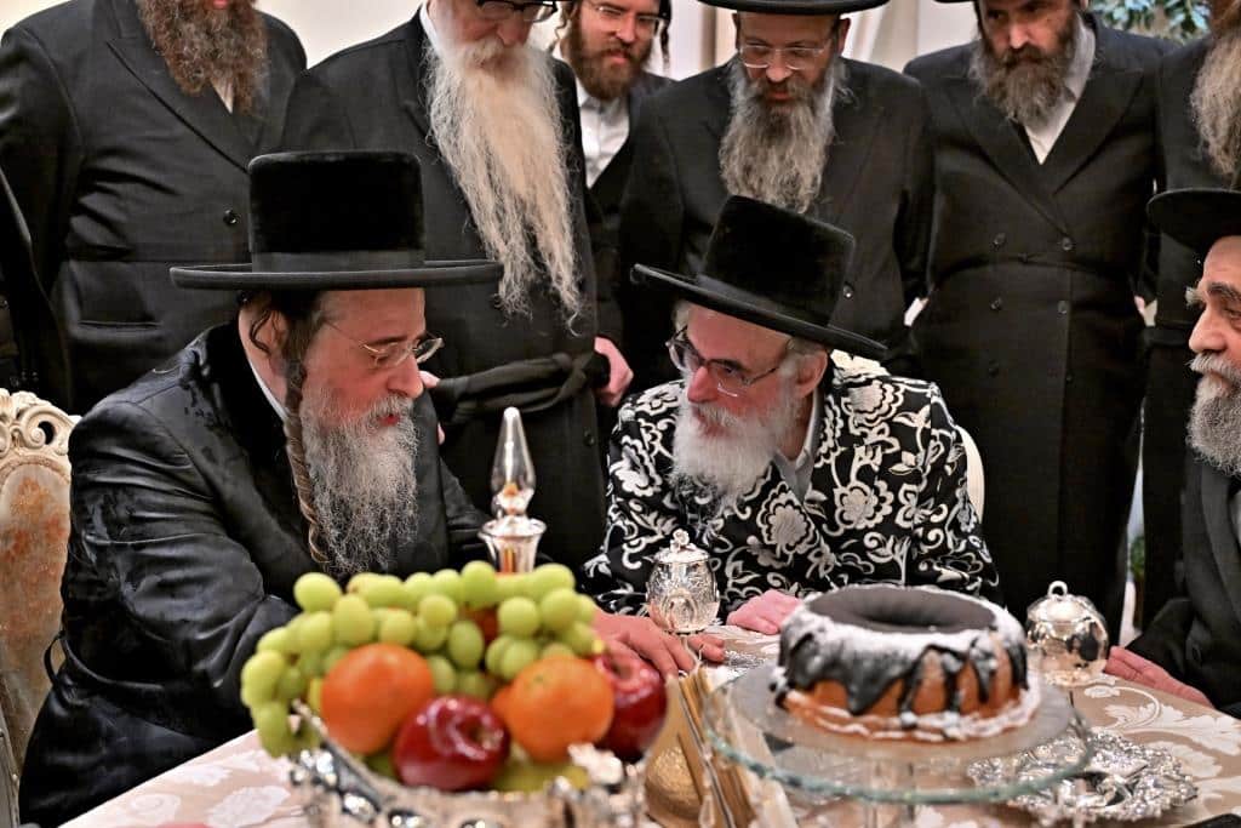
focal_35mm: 46
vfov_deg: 29.3
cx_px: 620
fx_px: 1586
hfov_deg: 42.7
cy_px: 414
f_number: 4
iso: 3200
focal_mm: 46
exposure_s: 1/125
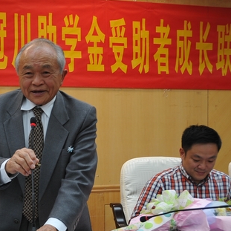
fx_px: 476
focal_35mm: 63
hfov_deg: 26.1
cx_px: 11
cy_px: 143
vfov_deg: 27.2
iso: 200
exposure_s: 1/40
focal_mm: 22
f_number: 3.8
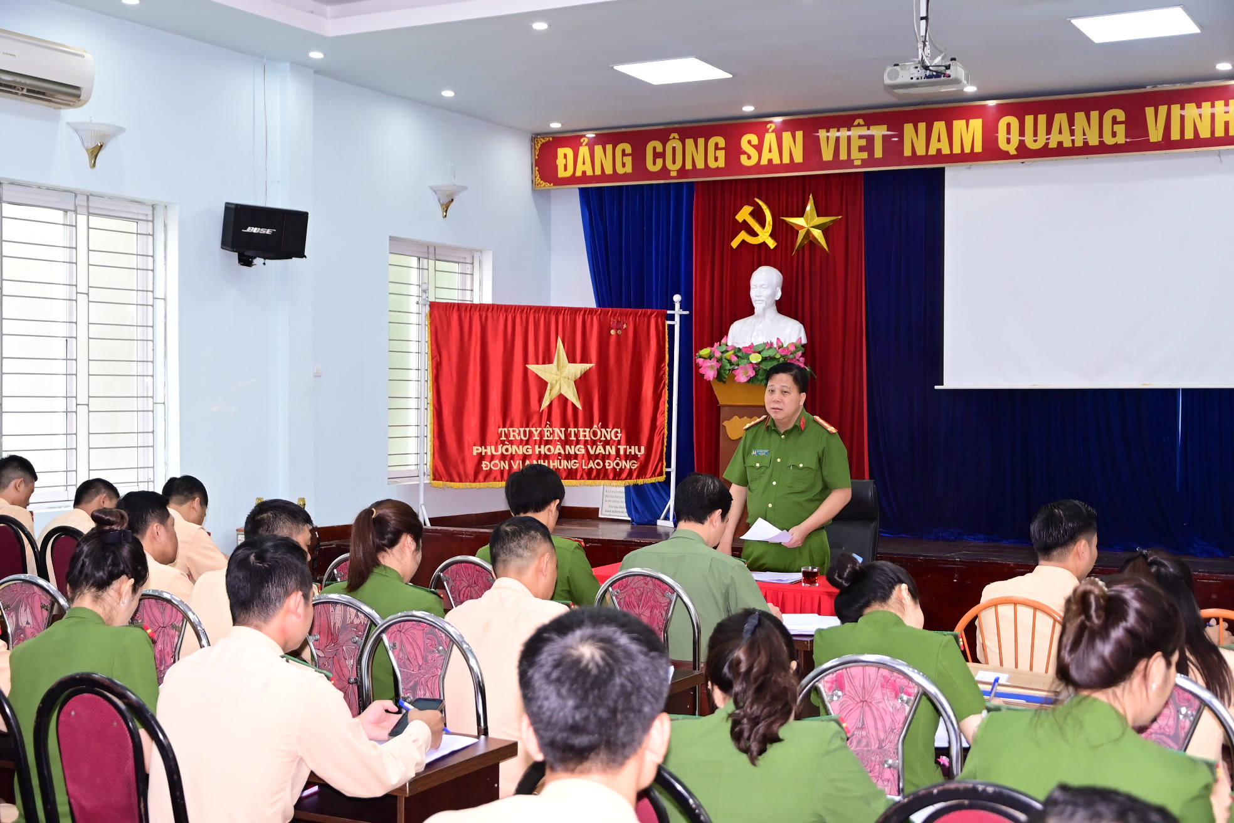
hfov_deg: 43.6
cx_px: 617
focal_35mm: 45
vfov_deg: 29.9
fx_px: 1542
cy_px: 412
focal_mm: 30
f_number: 4.2
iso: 1250
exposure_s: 1/200
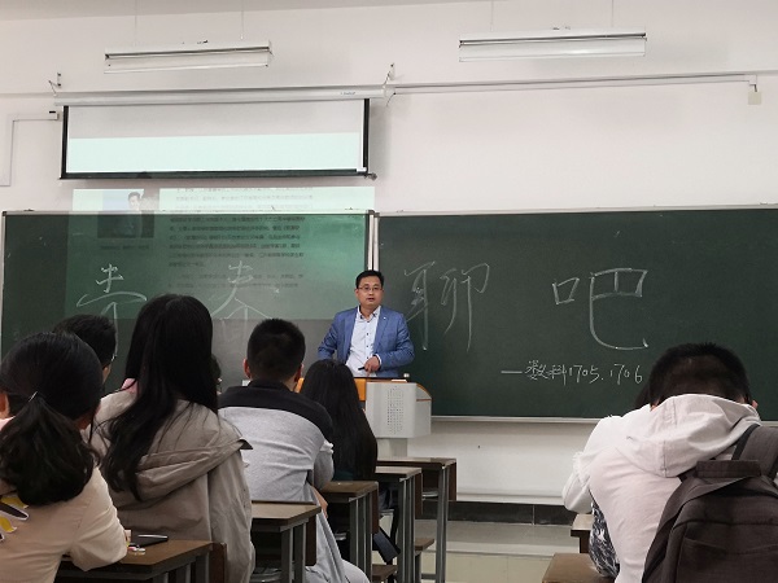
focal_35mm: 54
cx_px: 389
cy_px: 292
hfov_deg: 35.5
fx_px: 1214
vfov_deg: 27.0
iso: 160
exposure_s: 1/50
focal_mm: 3.95
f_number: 1.6
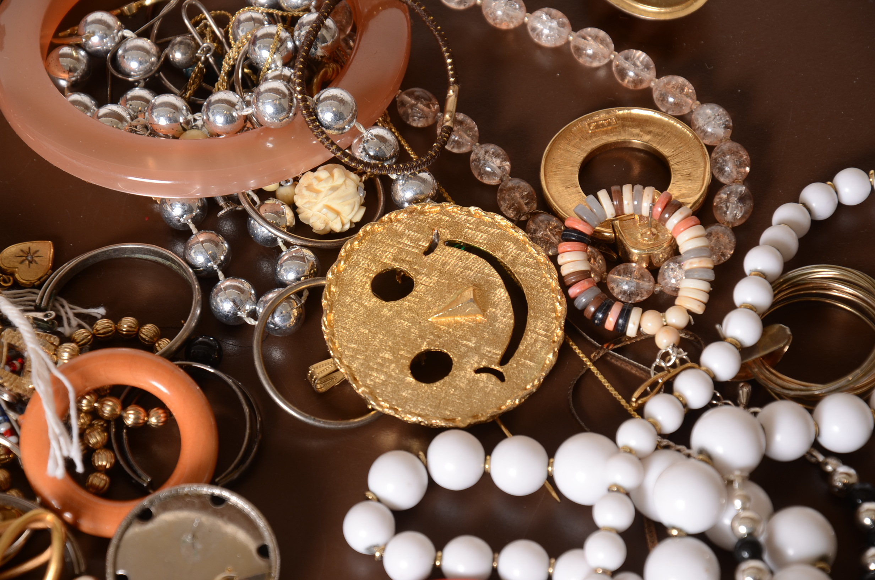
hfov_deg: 13.1
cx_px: 438
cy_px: 290
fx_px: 3820
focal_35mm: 158
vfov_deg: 8.7
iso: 100
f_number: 8
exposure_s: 1/80
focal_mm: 105
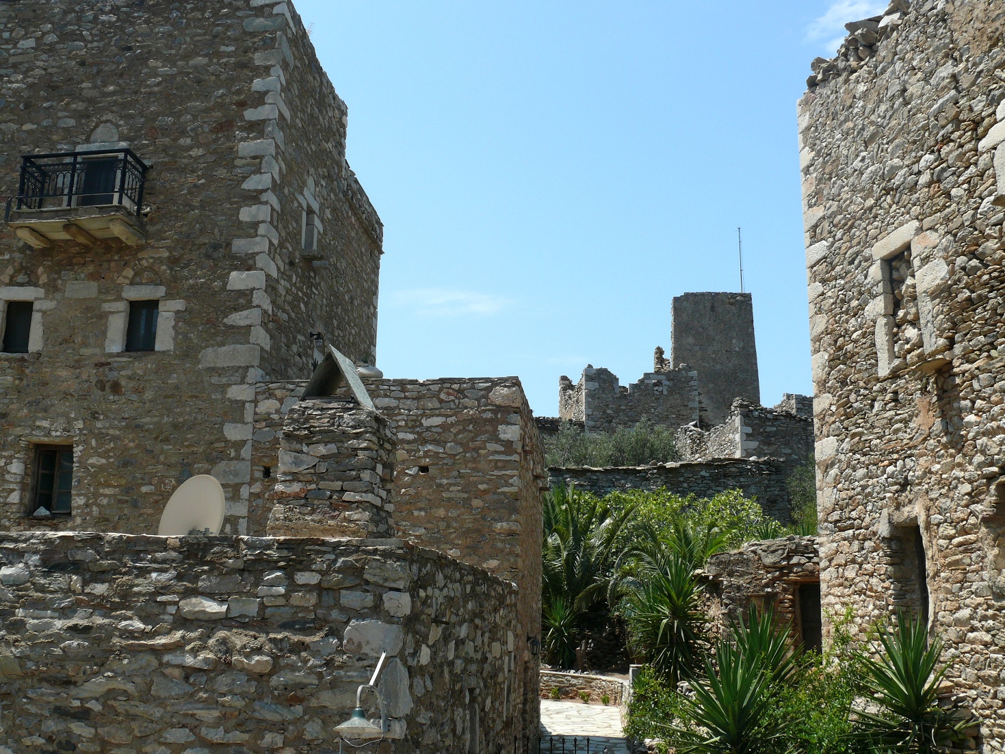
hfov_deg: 52.6
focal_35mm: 35
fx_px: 1016
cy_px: 377
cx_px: 502
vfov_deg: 40.7
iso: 100
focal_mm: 7.4
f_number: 5.6
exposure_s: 1/200
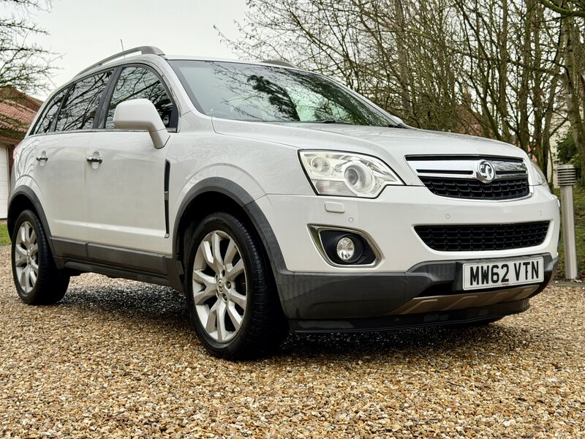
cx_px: 292
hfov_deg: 39.7
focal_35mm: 48
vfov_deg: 30.3
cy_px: 220
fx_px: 811
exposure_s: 1/373
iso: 64
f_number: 1.78
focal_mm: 6.76
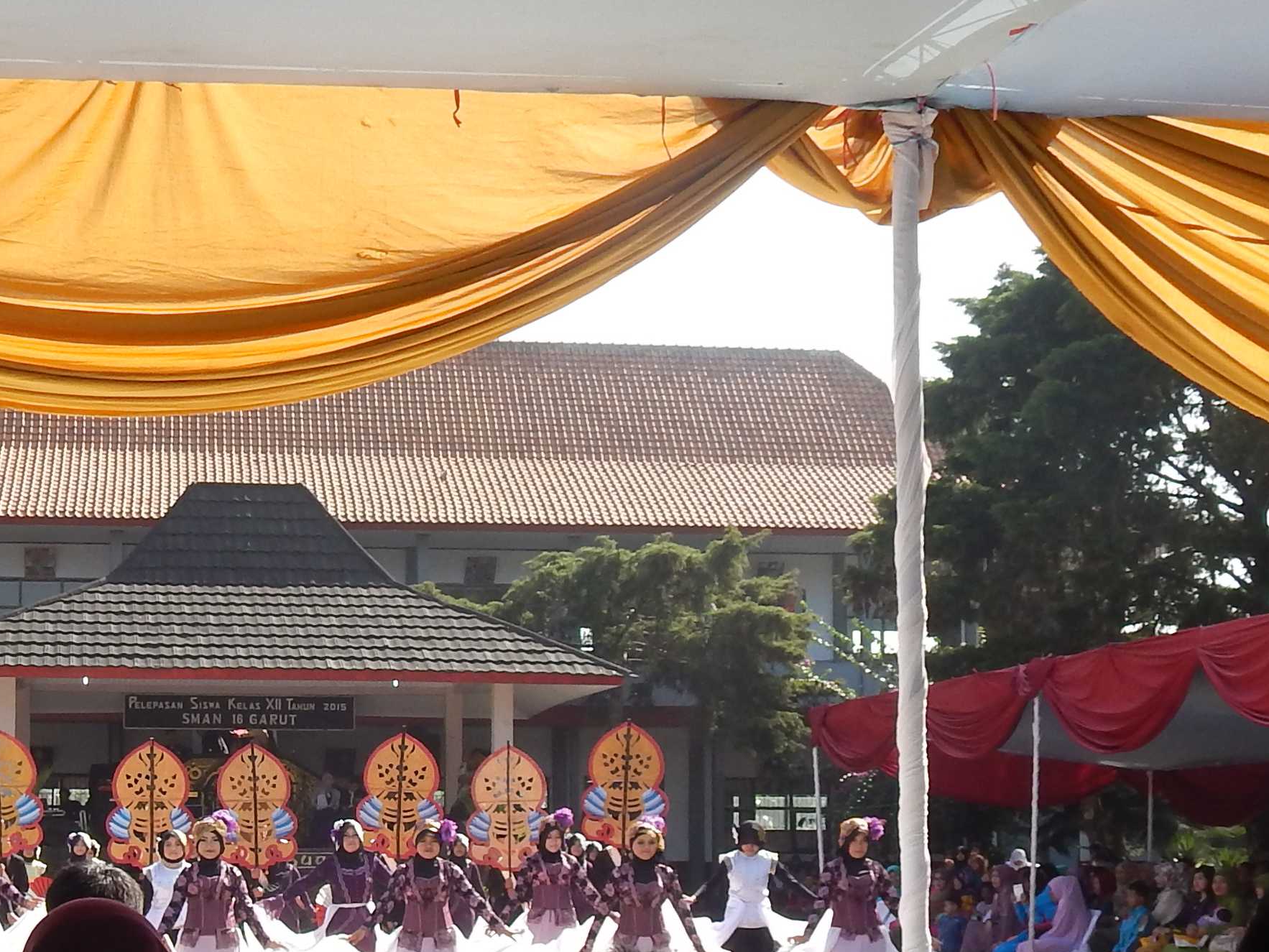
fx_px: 2200
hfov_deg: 31.7
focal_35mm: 60
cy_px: 764
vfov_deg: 24.0
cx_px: 333
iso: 125
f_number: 3
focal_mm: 4
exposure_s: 1/640
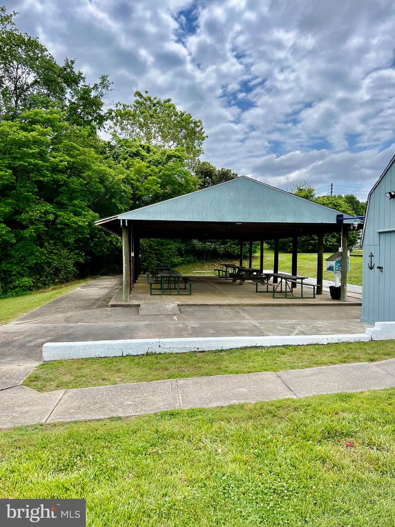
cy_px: 264
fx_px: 396
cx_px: 198
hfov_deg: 53.1
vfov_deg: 67.3
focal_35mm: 26
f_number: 1.5
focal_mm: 5.7
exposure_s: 1/5076
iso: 50
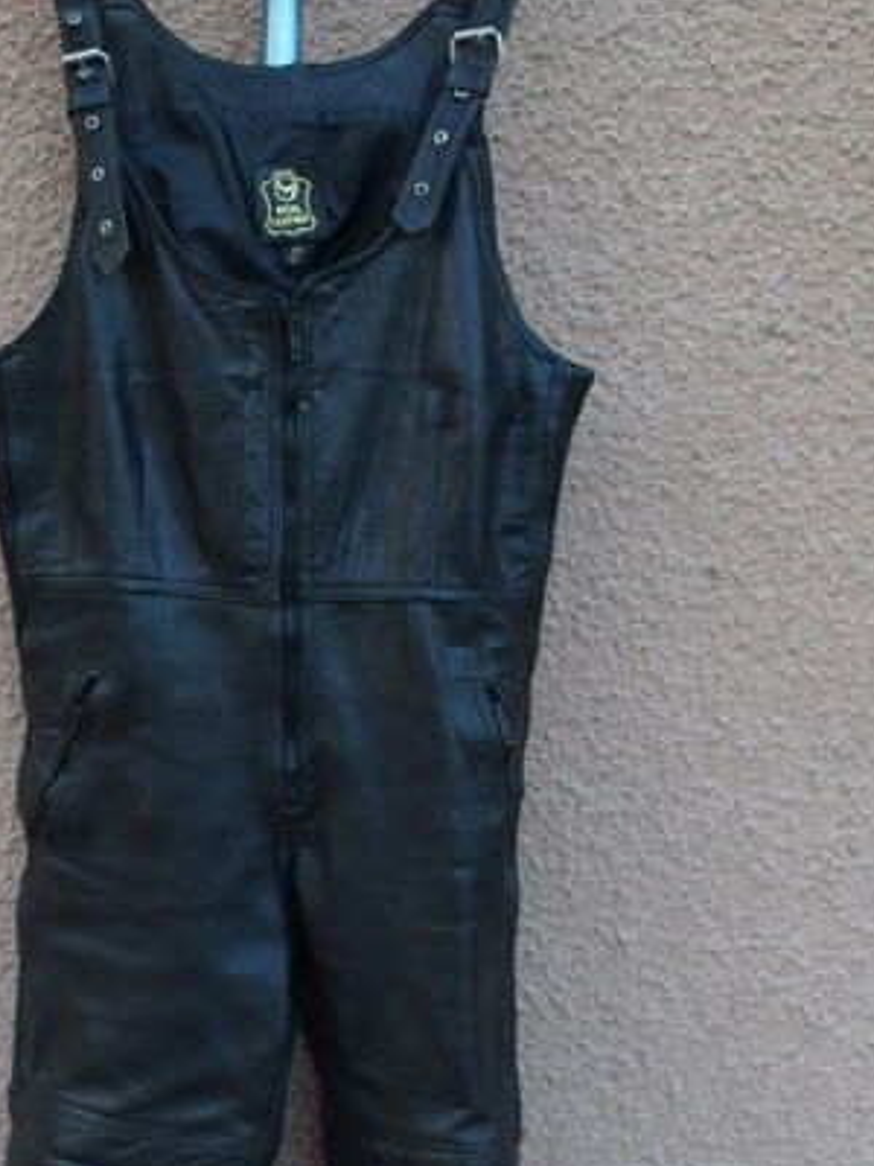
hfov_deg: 25.7
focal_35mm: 56
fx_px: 1885
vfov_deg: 34.0
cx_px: 198
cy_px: 787
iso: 125
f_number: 2.8
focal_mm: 7.4
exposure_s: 1/60
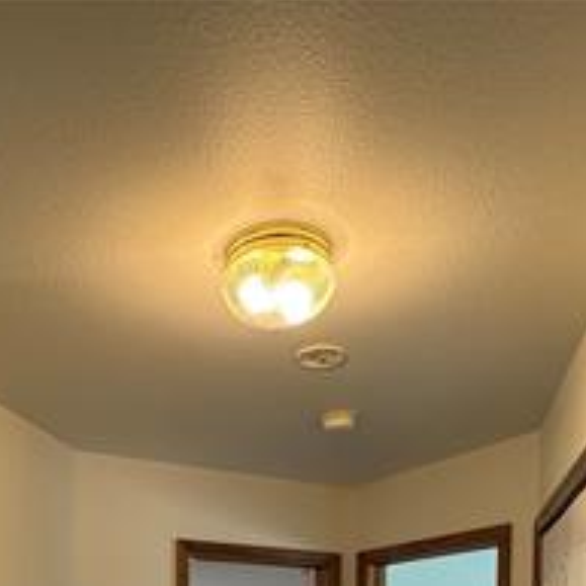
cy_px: 724
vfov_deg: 32.7
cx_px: 203
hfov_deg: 40.5
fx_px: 785
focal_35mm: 41
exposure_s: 1/120
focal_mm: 2.22
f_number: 2.2
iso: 250
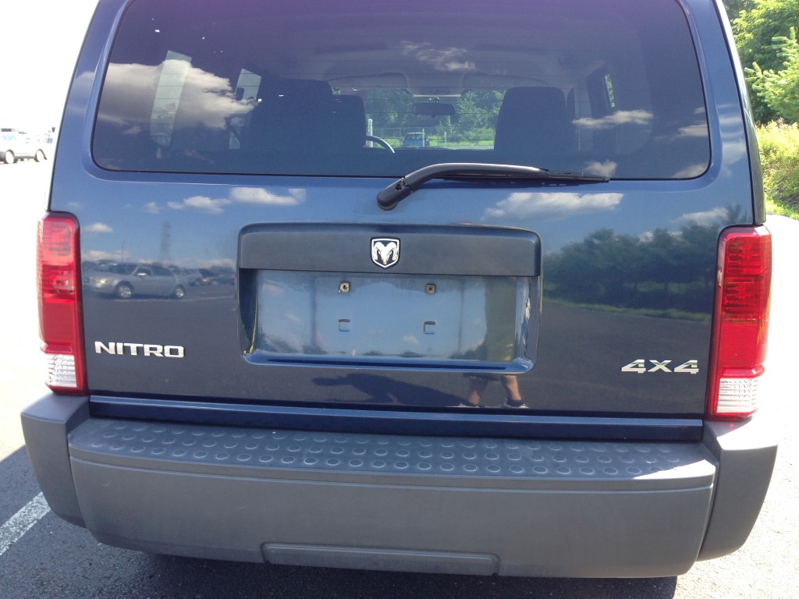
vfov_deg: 42.9
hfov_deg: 55.4
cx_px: 400
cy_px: 300
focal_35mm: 33
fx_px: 762
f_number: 2.4
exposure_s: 1/140
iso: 50
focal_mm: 4.12
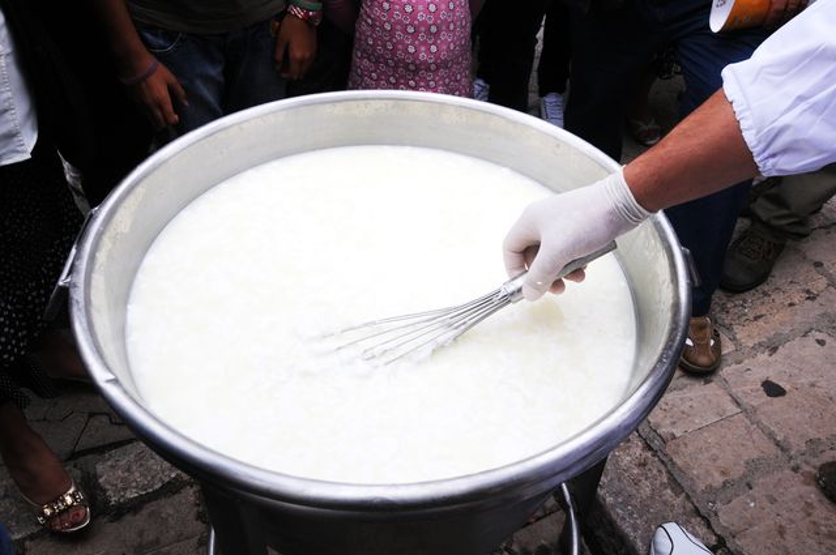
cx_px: 418
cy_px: 278
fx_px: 626
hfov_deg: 67.4
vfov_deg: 47.8
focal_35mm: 27
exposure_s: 1/500
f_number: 11
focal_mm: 18
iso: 500
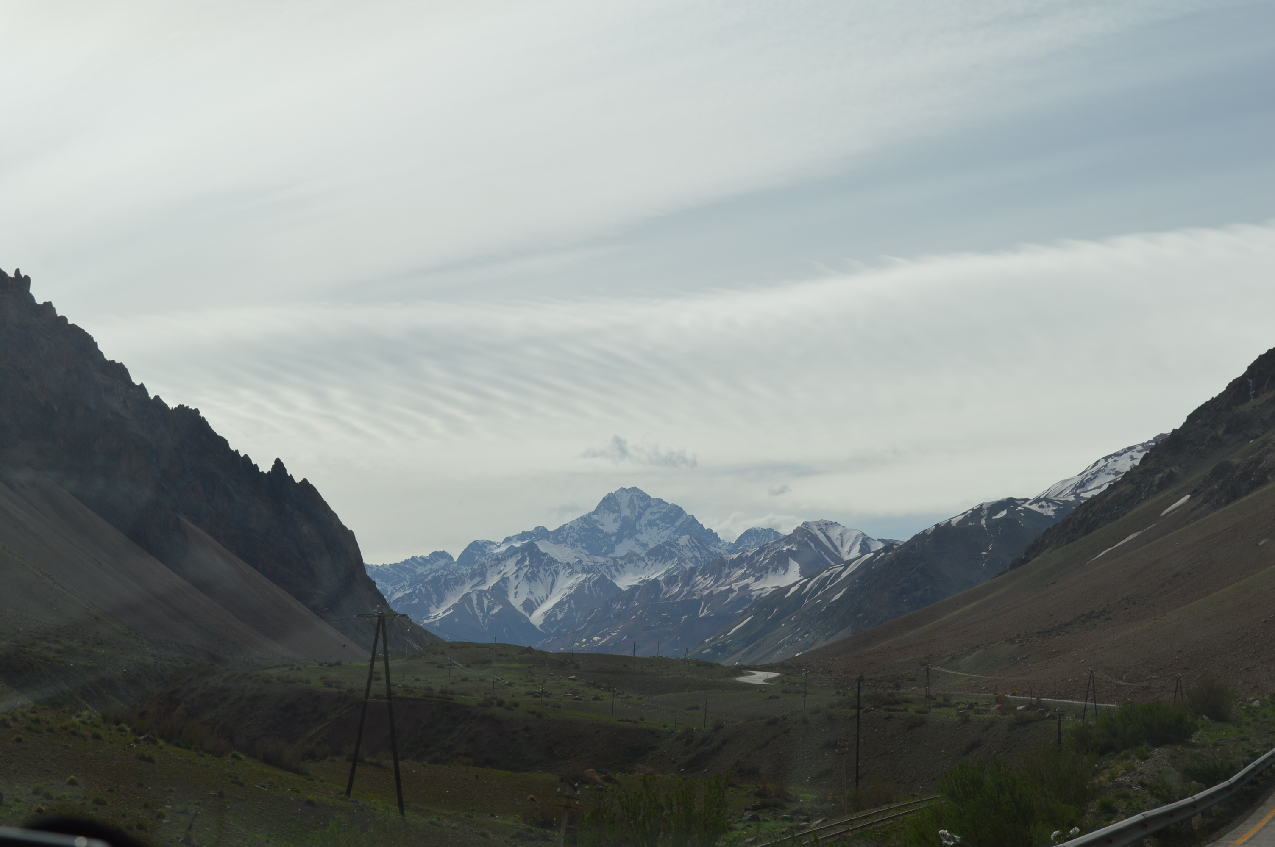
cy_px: 424
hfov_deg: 30.5
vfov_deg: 20.6
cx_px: 638
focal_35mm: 66
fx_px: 2335
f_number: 10
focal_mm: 44
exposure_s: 1/400
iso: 100
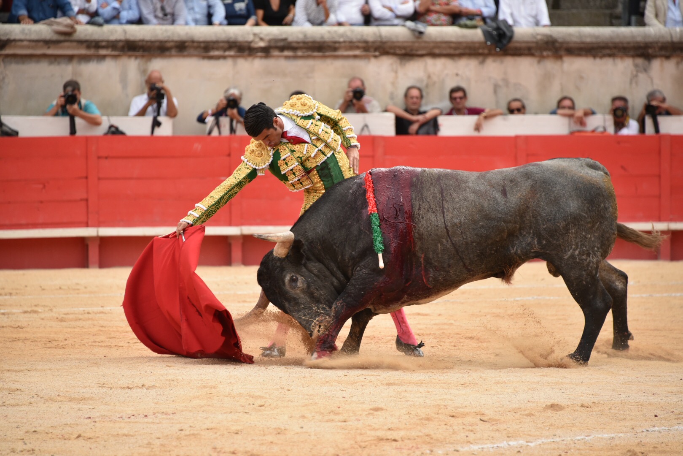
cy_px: 228
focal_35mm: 230
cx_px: 342
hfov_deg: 9.0
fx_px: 4363
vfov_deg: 6.0
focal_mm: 230
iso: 1250
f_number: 5.6
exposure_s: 1/640
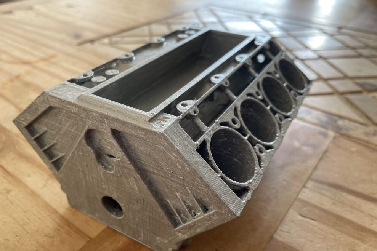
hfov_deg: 65.5
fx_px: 293
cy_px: 139
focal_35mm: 28
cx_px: 186
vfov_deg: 46.3
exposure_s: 1/121
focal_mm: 4.2
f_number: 1.6
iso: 100
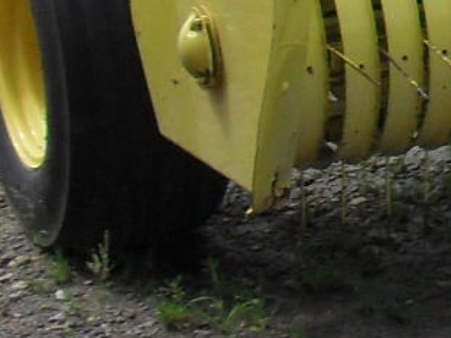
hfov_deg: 7.6
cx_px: 1297
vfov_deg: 6.3
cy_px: -247
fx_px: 2997
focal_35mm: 230
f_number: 8.4
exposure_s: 1/125
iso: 100
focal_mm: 6.3
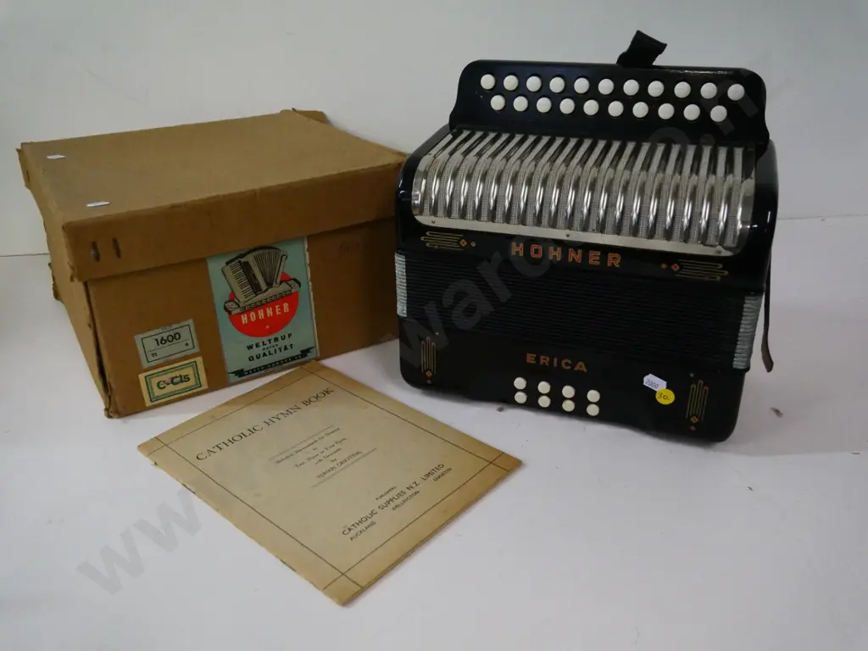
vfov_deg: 46.8
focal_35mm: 30
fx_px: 752
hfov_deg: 60.0
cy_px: 326
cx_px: 434
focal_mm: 15
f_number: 4.5
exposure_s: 1/250
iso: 3200
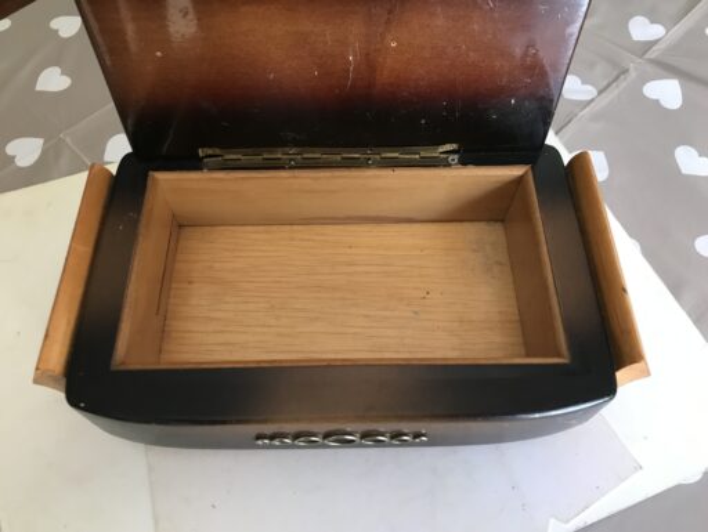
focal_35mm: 28
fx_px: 573
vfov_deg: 49.8
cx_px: 354
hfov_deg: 63.4
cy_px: 266
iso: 64
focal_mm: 3.99
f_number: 1.8
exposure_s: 1/17
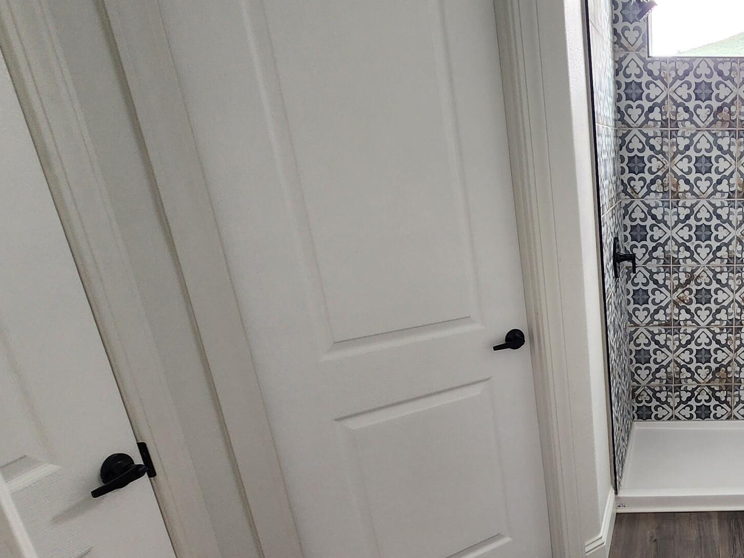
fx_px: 580
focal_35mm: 27
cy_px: 373
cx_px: 714
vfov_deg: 50.4
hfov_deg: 53.9
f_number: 2.2
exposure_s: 1/60
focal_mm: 2.2
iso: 125
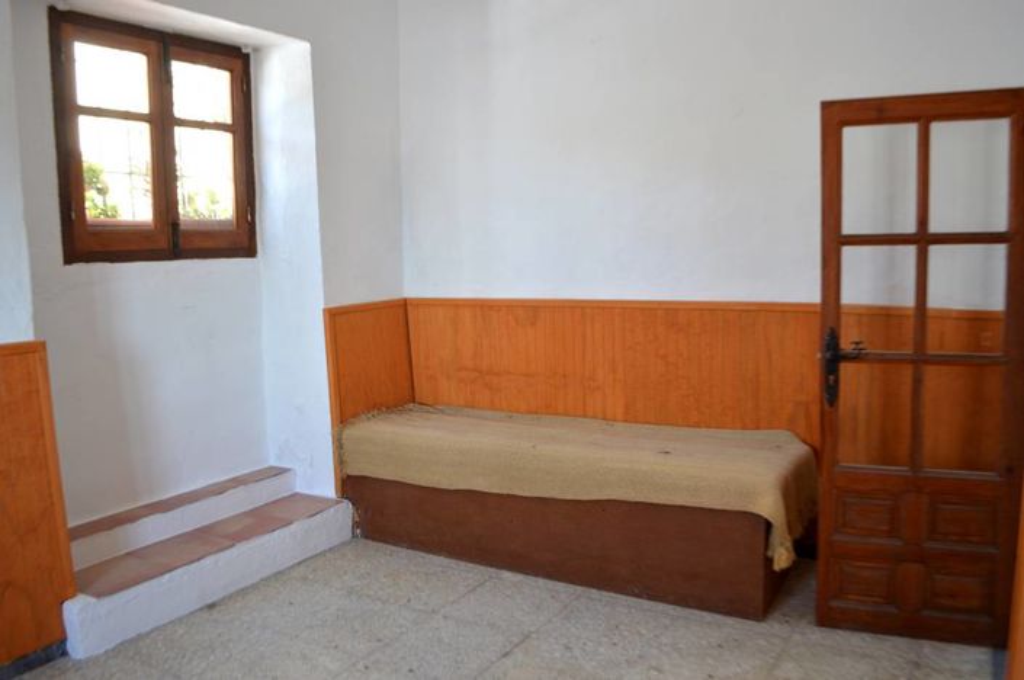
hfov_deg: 57.3
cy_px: 340
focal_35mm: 33
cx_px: 512
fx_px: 937
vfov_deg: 39.9
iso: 400
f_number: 4.5
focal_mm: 22
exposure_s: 1/80
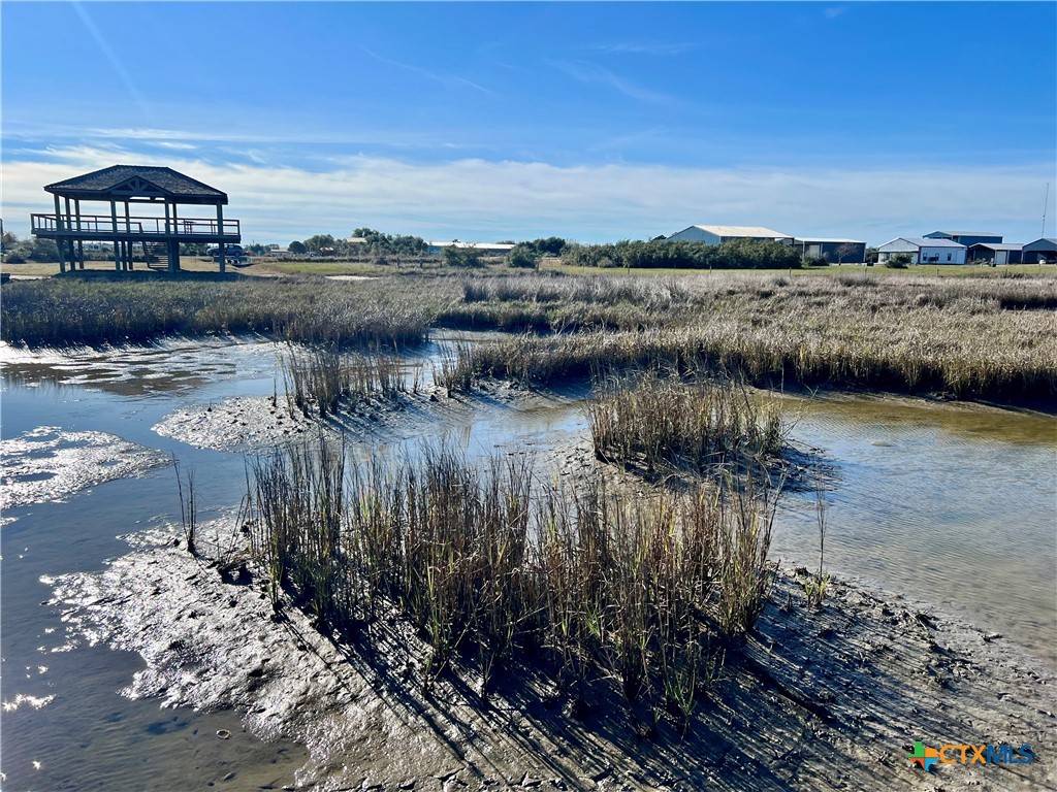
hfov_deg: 67.3
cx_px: 528
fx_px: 794
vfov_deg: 53.1
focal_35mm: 26
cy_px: 396
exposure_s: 1/6579
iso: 50
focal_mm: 5.7
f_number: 1.5
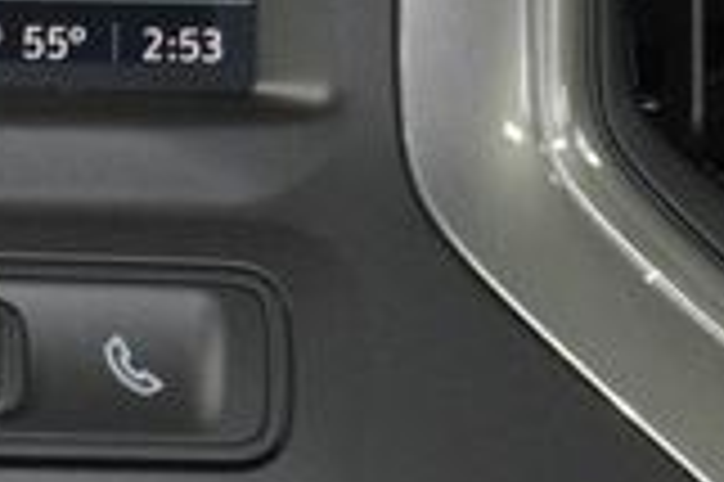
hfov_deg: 4.9
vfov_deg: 3.3
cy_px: 2
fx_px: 8398
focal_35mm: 418
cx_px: -283
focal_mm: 70
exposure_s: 1/60
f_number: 4.5
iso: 3200
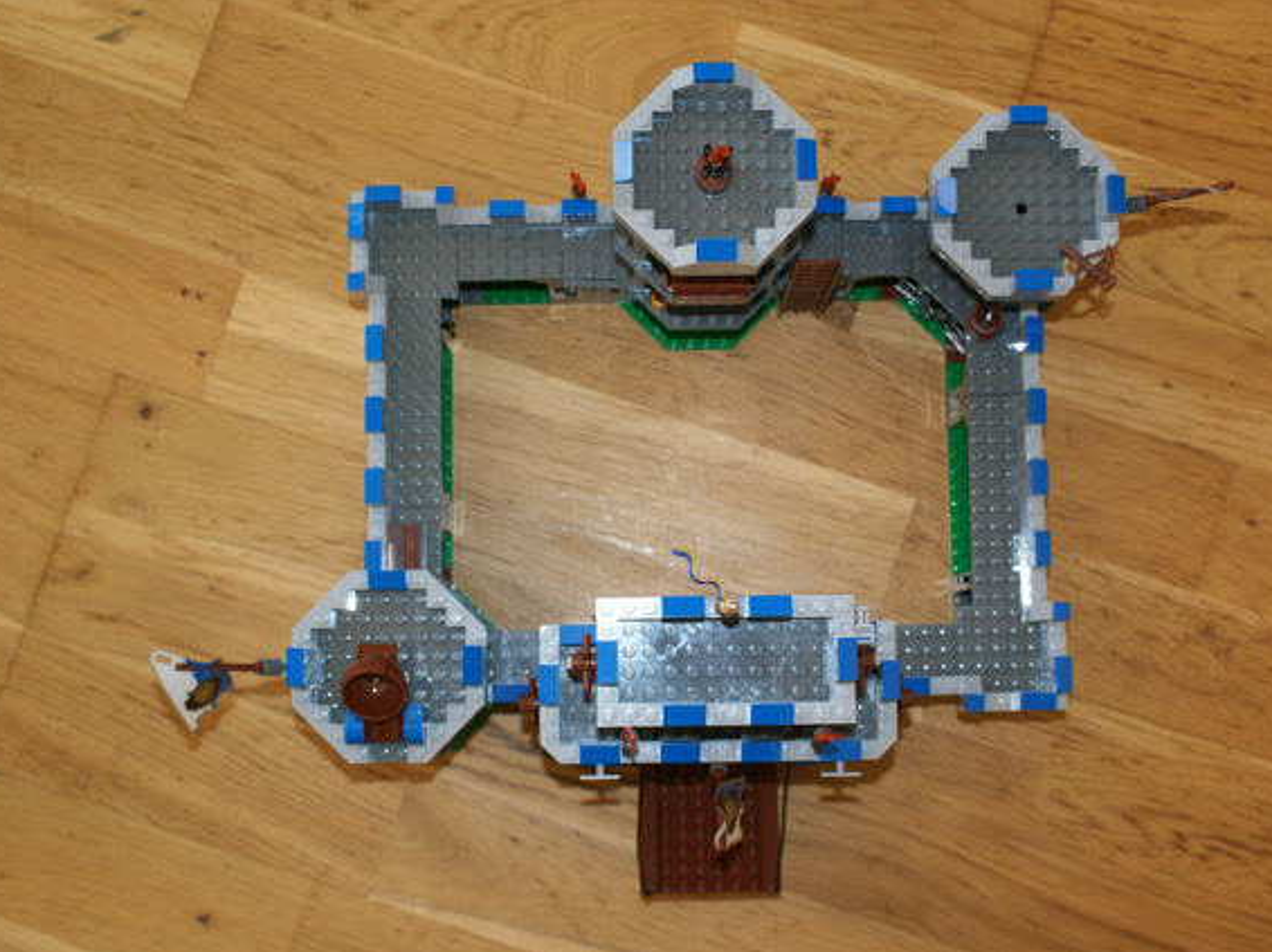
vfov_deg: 29.7
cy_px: 478
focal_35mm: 49
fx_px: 1800
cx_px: 688
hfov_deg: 38.9
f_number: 5.6
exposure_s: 1/60
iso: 400
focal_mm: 30
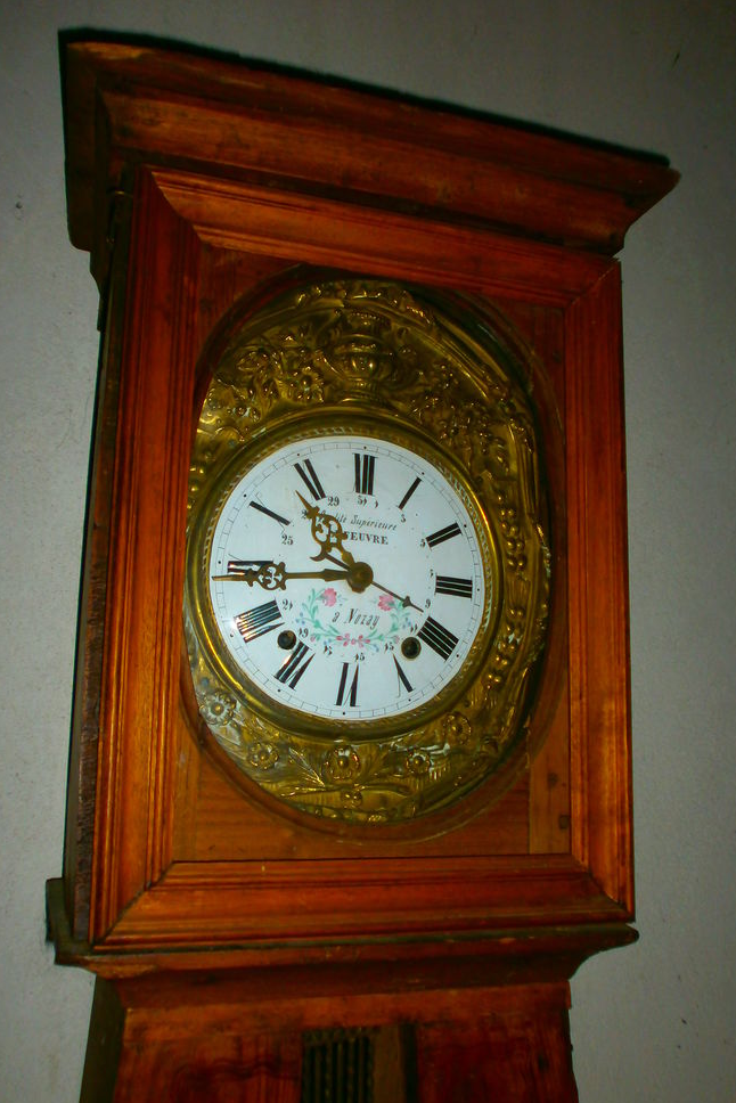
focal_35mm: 29
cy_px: 567
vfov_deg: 63.6
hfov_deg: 45.0
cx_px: 360
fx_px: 889
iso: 125
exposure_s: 1/30
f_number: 2.9
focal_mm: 4.8
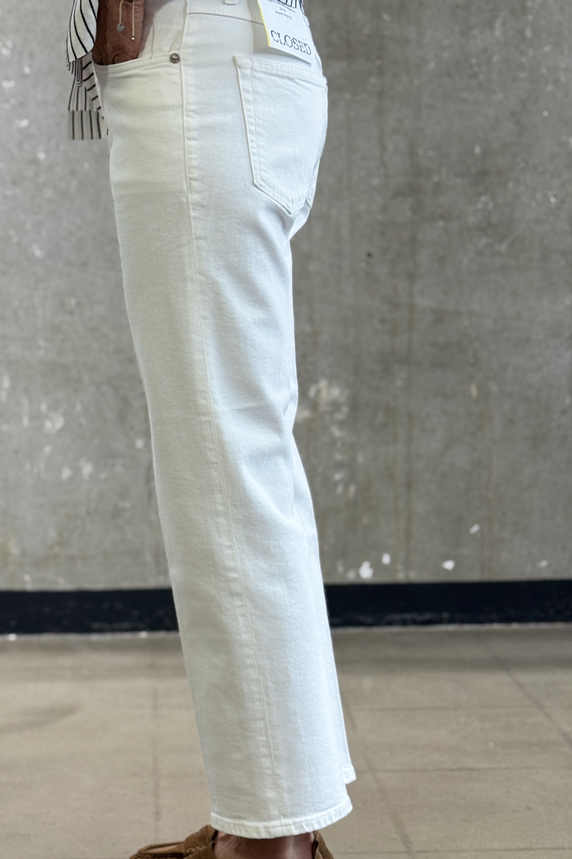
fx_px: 1478
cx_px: 197
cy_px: 456
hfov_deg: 21.8
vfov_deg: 32.4
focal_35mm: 62
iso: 50
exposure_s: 1/121
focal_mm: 6.76
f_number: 1.78
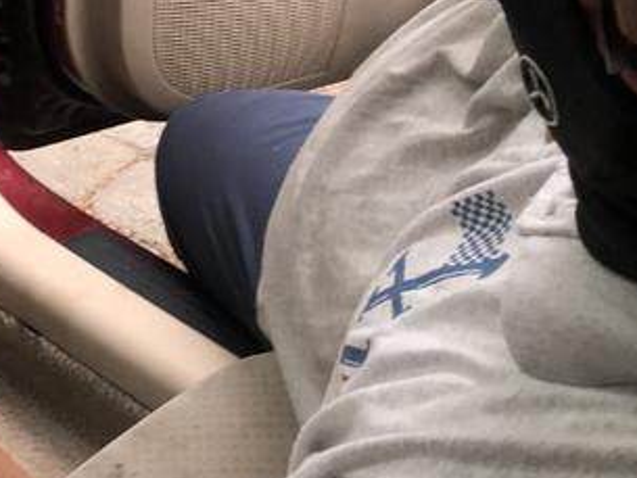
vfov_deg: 14.8
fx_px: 1730
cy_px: -207
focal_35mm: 94
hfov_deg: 19.2
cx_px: -198
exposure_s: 1/24
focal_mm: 3.99
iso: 40
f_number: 1.8
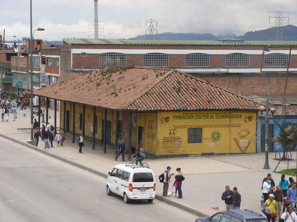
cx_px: 148
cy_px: 111
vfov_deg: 13.1
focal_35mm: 113
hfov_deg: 17.4
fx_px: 970
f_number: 7.2
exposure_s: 1/239
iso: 50
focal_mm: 23.31
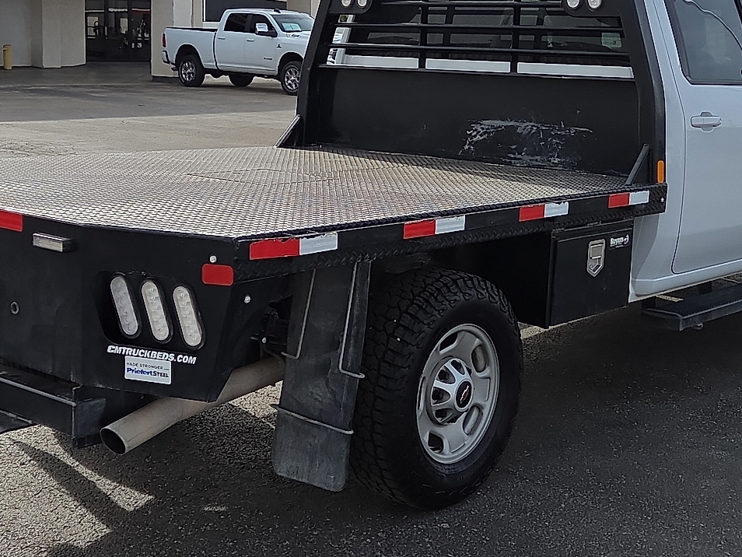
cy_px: 186
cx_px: 379
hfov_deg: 33.8
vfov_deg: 25.5
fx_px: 1222
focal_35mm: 57
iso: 25
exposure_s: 1/2500
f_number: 1.8
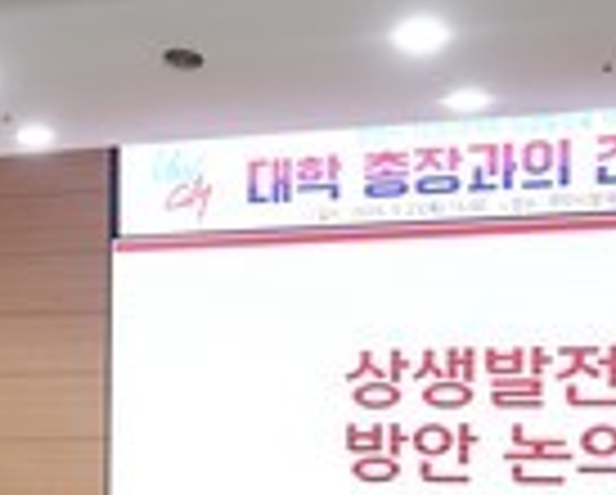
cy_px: 504
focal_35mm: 123
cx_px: -315
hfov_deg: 14.5
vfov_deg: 12.4
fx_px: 2246
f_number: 4.5
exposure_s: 1/250
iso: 4000
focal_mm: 30
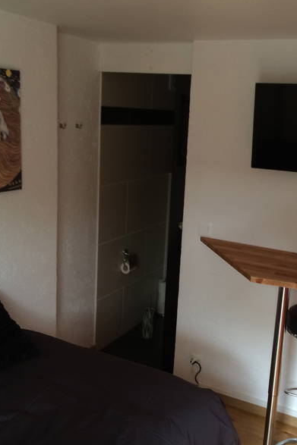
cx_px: 185
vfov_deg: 46.4
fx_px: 520
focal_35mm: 42
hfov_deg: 31.7
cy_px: 221
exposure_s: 1/30
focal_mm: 4.12
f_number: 2.2
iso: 80
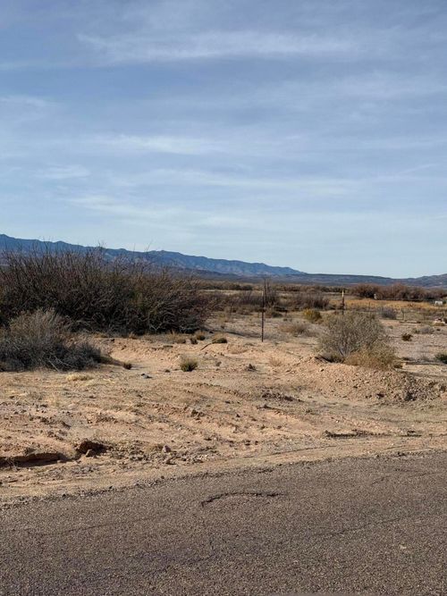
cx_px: 224
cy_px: 298
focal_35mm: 48
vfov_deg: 39.7
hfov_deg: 30.3
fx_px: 827
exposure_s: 1/9901
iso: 80
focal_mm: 6.76
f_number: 1.78
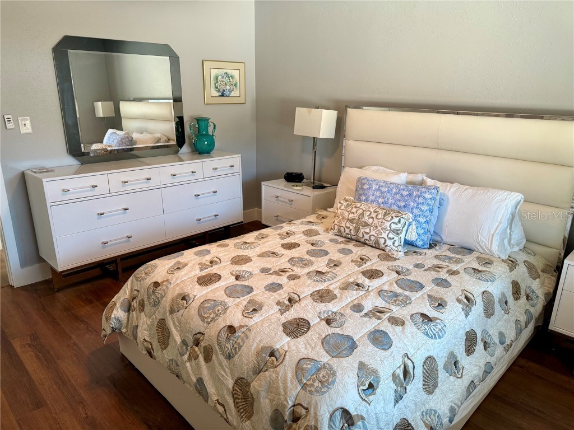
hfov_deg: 71.6
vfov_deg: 56.8
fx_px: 398
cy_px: 215
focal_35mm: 24
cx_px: 287
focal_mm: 6.76
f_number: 1.78
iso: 160
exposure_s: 1/120
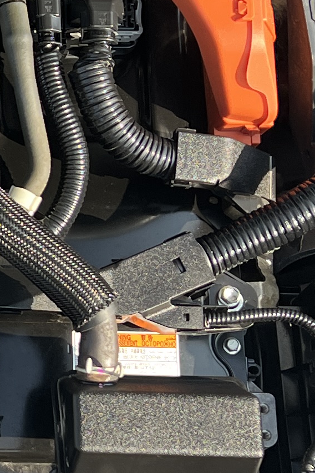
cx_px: -279
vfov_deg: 16.0
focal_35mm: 128
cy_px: 233
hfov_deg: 10.0
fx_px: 1680
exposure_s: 1/516
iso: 50
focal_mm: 5.7
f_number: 1.5
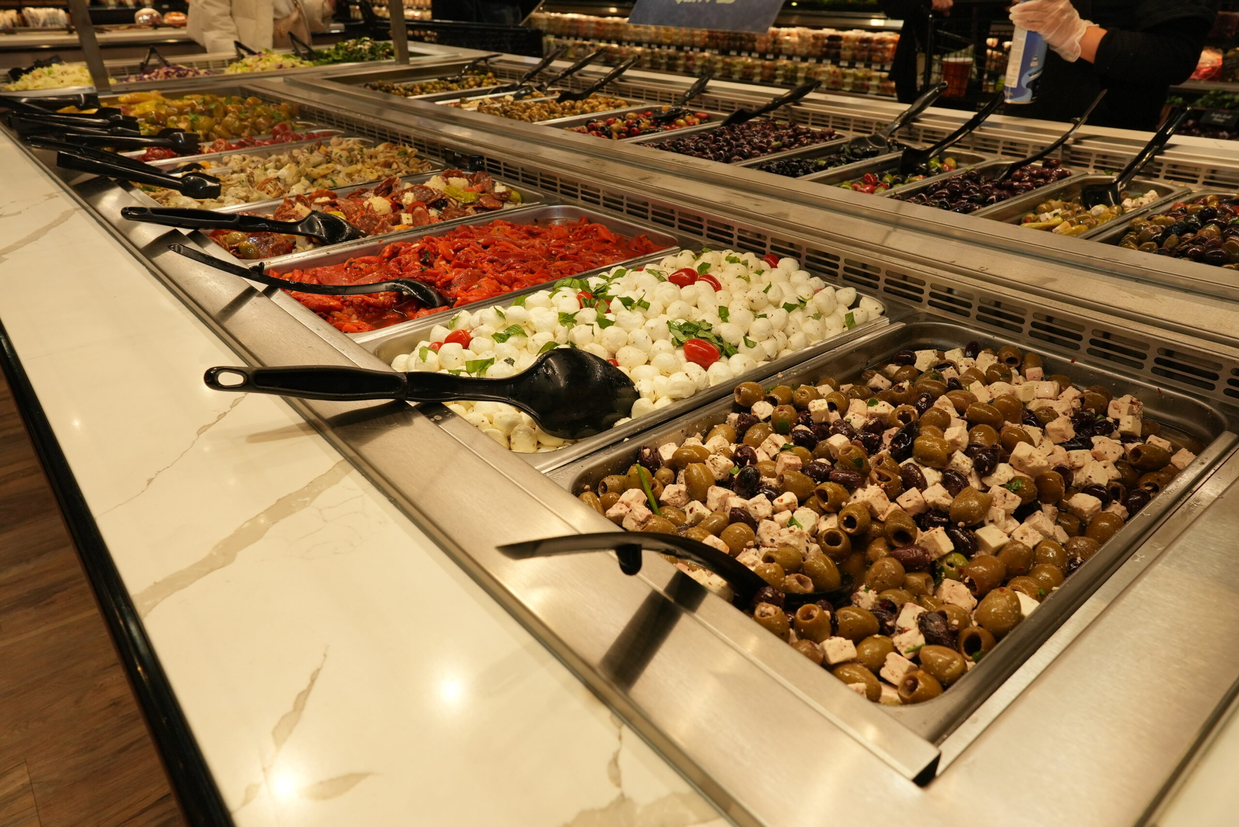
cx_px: 620
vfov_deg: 53.2
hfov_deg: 73.7
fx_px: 826
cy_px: 414
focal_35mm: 24
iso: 1000
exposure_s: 1/160
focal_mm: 24
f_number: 9
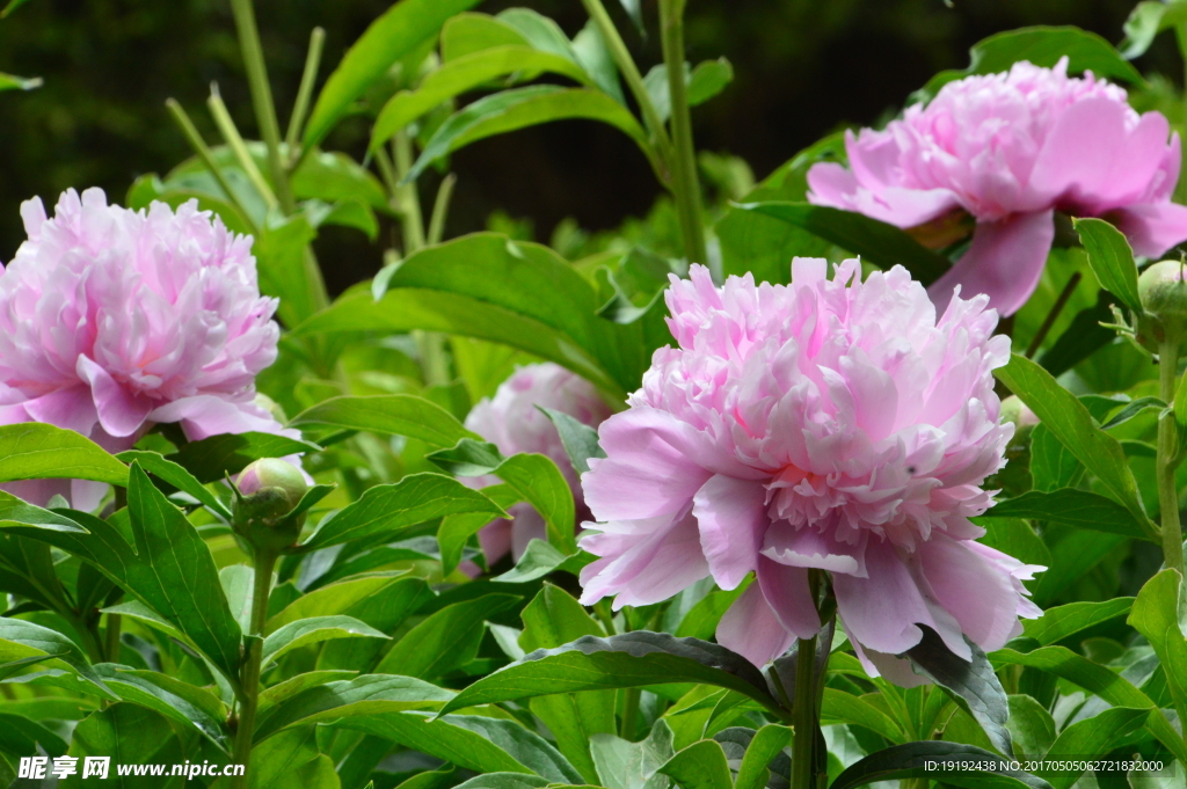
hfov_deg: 4.6
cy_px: 394
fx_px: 14825
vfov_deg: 3.1
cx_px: 594
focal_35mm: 450
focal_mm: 300
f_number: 20
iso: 800
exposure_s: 1/250
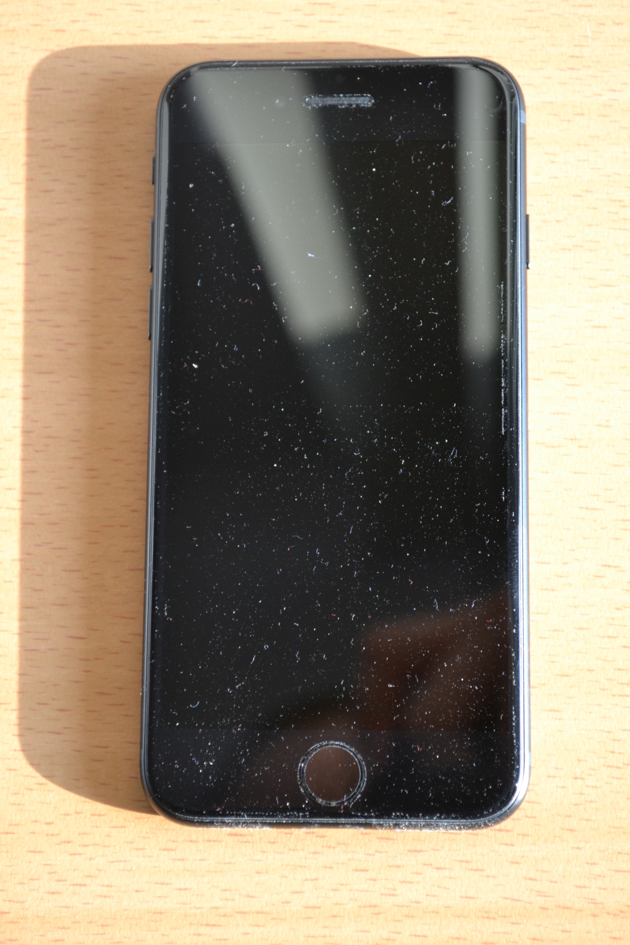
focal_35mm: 82
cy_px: 472
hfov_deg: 16.6
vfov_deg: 24.6
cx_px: 315
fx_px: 2165
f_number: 5.6
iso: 900
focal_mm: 55
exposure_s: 1/60
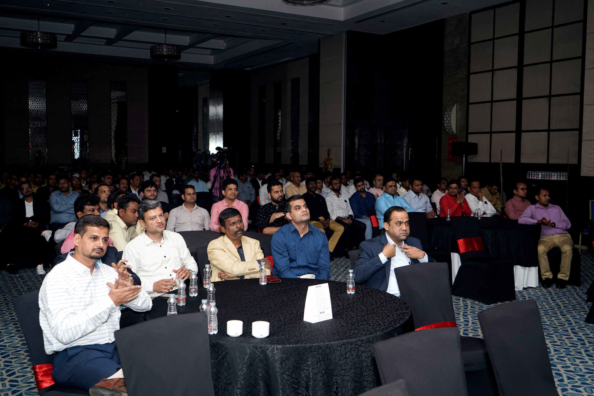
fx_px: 577
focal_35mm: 35
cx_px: 297
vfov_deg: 37.9
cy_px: 198
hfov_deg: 54.4
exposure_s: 1/100
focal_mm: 35
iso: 500
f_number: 4
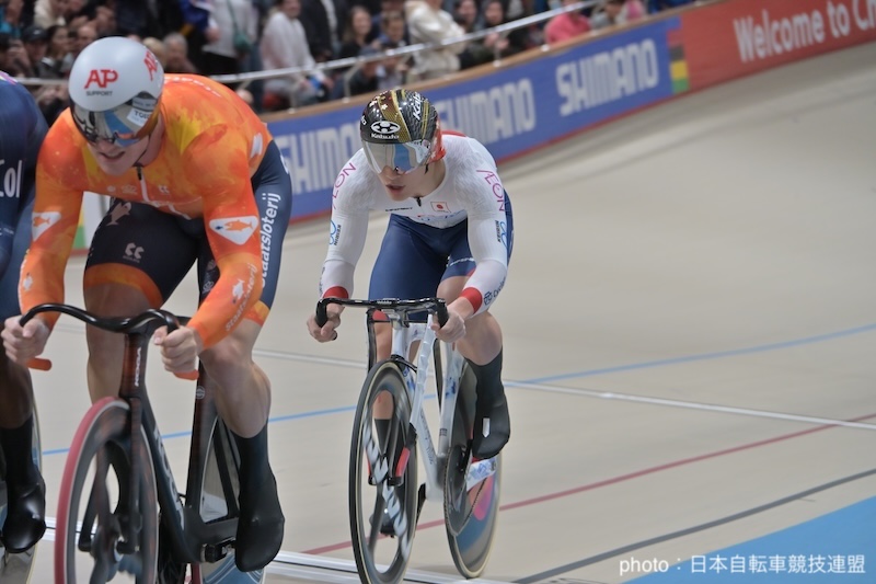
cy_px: 292
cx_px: 438
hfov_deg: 9.8
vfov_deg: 6.5
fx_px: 5109
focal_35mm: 210
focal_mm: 210
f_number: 8
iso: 1600
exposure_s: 1/500
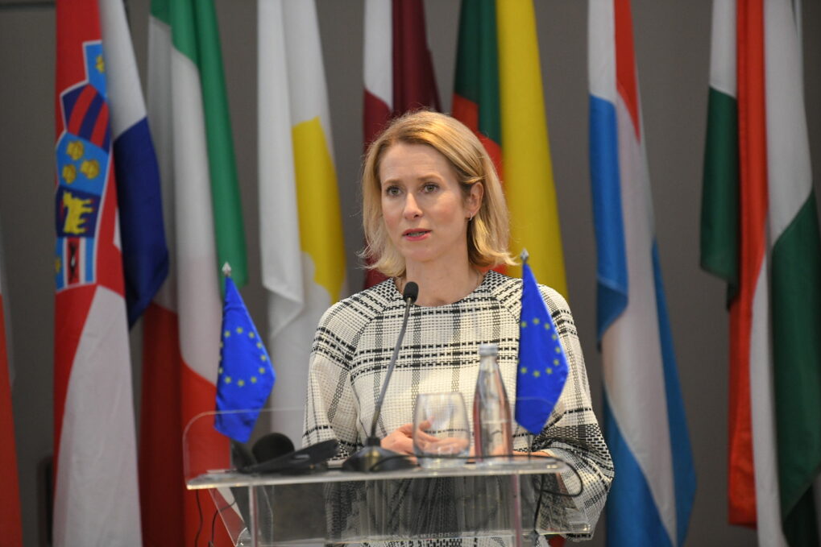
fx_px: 4583
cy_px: 274
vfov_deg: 6.8
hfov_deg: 10.2
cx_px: 412
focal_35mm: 201
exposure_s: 1/200
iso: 3200
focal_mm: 200
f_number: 3.5
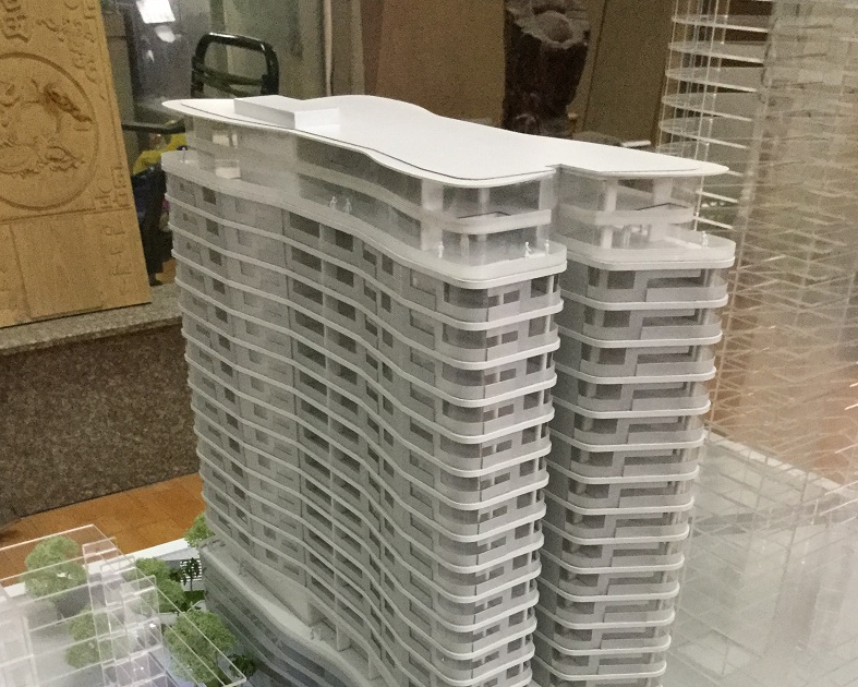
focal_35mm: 41
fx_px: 1041
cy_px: 578
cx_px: 424
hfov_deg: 44.8
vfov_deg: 35.0
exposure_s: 1/33
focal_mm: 3.3
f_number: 2.4
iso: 200
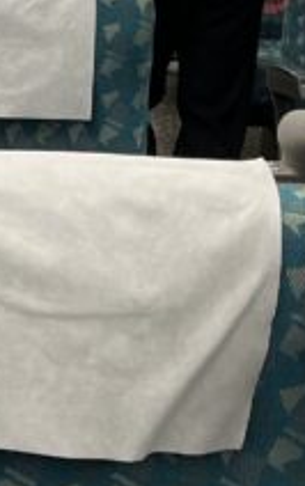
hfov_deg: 9.5
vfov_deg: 15.0
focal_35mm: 133
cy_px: -151
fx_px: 1764
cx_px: -197
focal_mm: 5.1
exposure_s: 1/60
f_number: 1.6
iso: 64
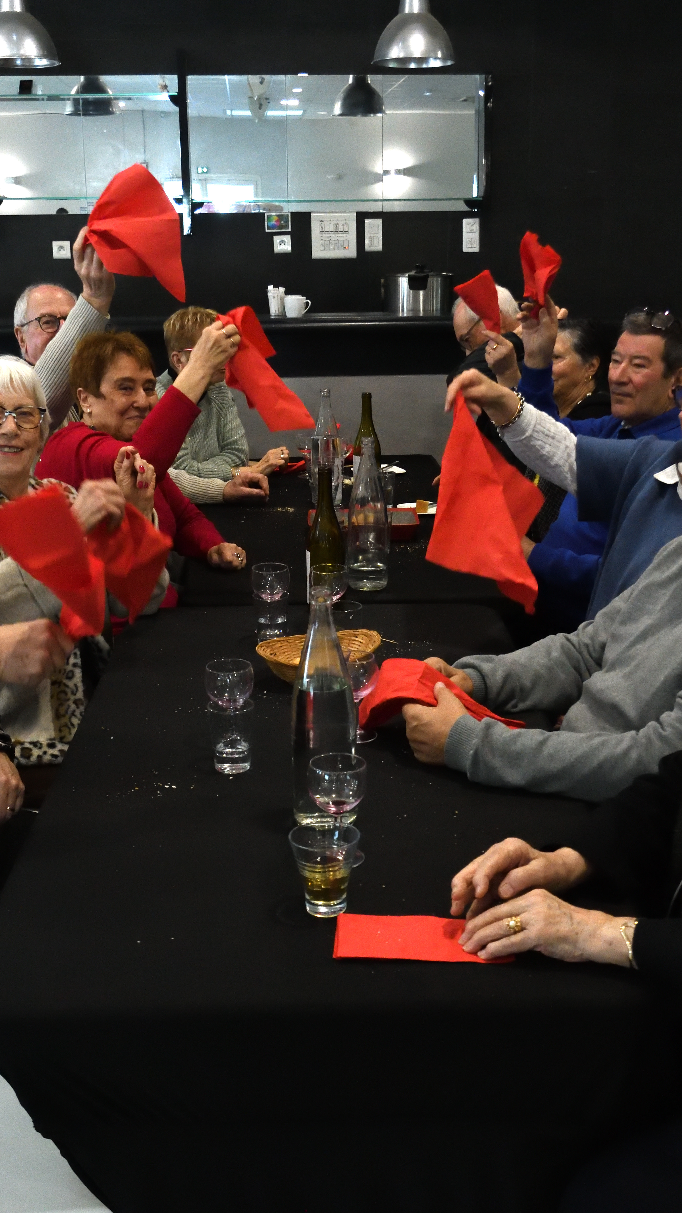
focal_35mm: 40
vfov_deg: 50.4
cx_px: 344
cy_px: 664
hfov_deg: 29.7
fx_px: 1286
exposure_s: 1/200
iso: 5000
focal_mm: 22
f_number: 5
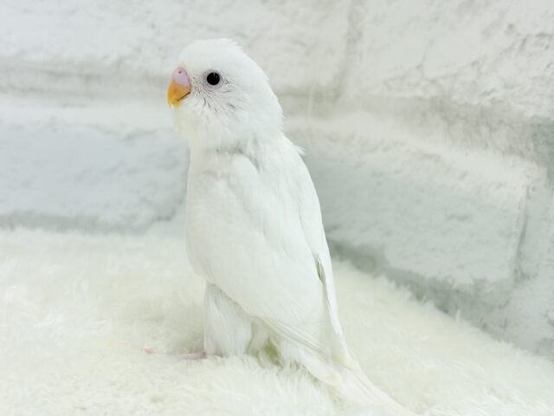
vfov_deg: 28.0
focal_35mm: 52
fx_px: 832
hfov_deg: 36.8
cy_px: 208
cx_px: 277
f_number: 1.6
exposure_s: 1/50
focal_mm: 5.96
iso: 32
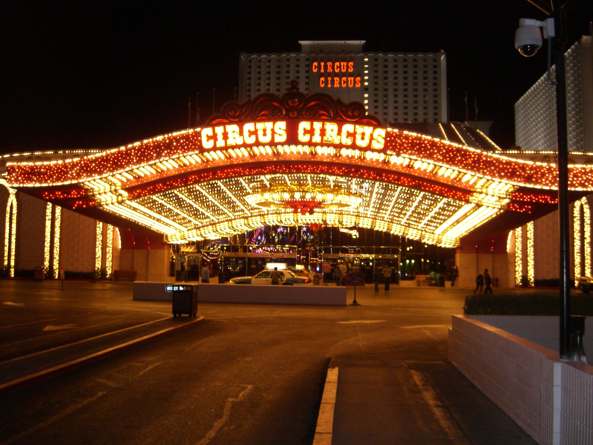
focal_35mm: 38
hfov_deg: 49.0
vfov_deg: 37.7
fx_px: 651
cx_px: 296
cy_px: 222
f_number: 2.8
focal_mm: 7.9
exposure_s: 1/60
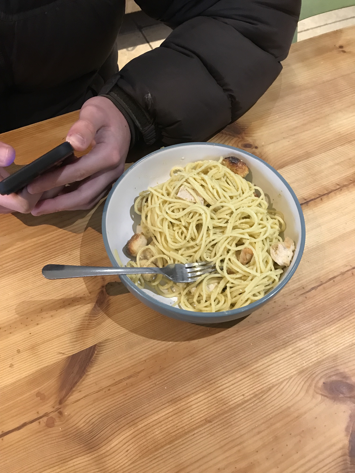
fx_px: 383
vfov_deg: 63.4
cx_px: 178
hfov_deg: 49.7
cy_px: 236
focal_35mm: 28
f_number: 1.8
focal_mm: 3.99
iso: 100
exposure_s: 1/17
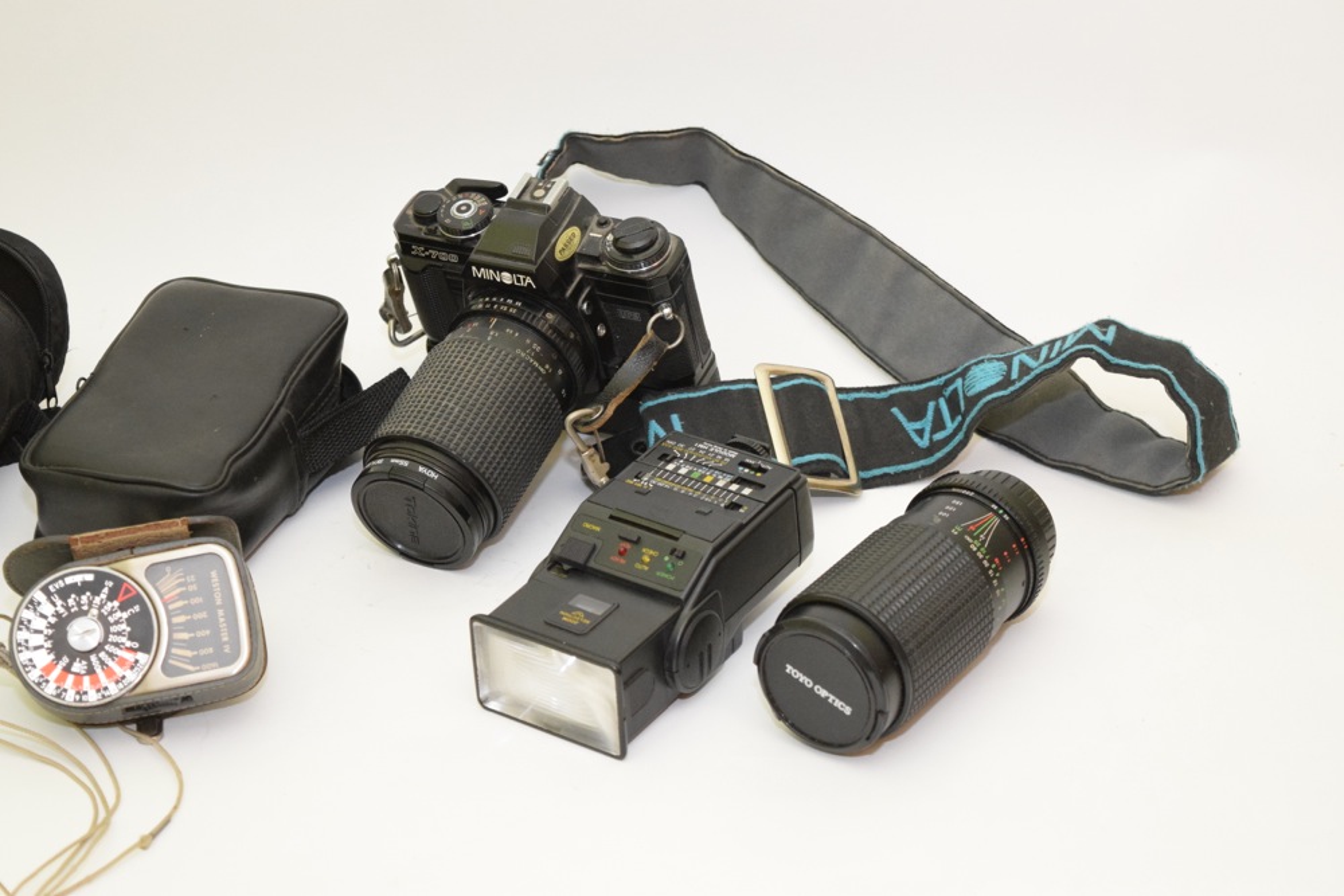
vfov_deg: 16.6
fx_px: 3080
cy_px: 448
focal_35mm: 82
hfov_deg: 24.6
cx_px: 672
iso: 3200
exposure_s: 1/60
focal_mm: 55
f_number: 5.6
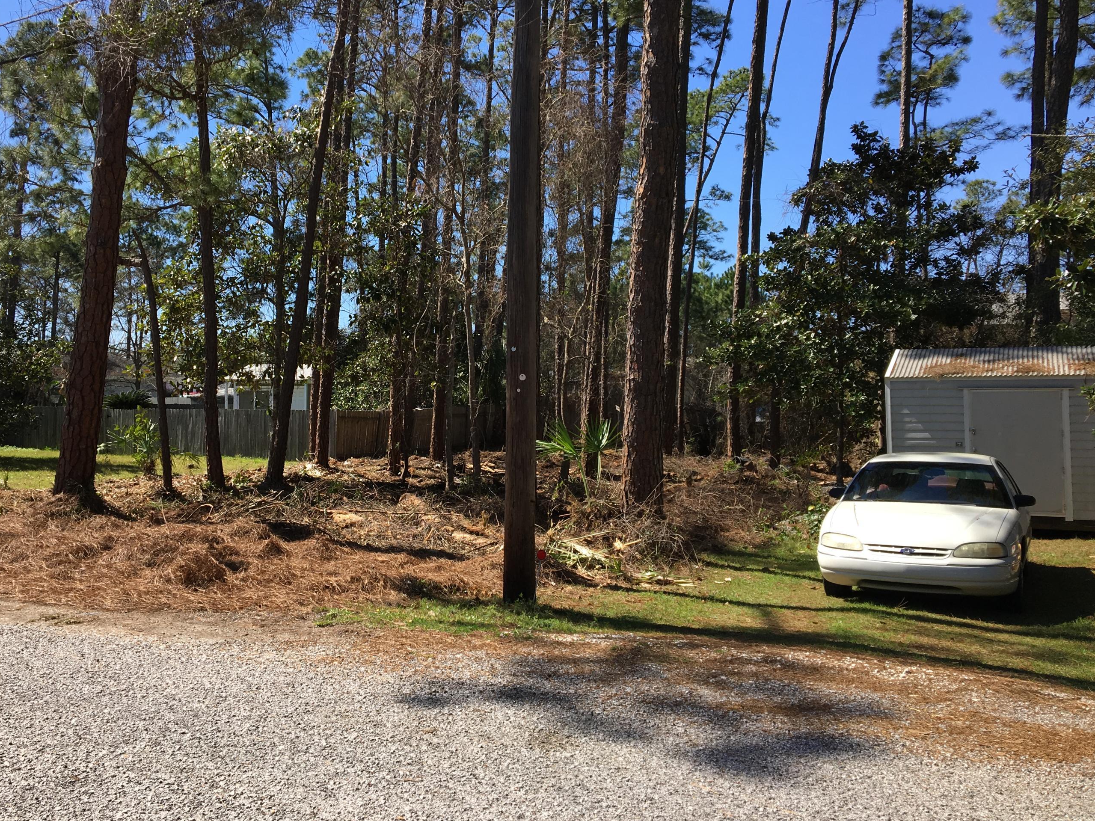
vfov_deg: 41.7
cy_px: 344
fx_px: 1075
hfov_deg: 53.7
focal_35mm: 34
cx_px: 458
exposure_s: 1/986
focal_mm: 4.15
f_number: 2.2
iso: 25
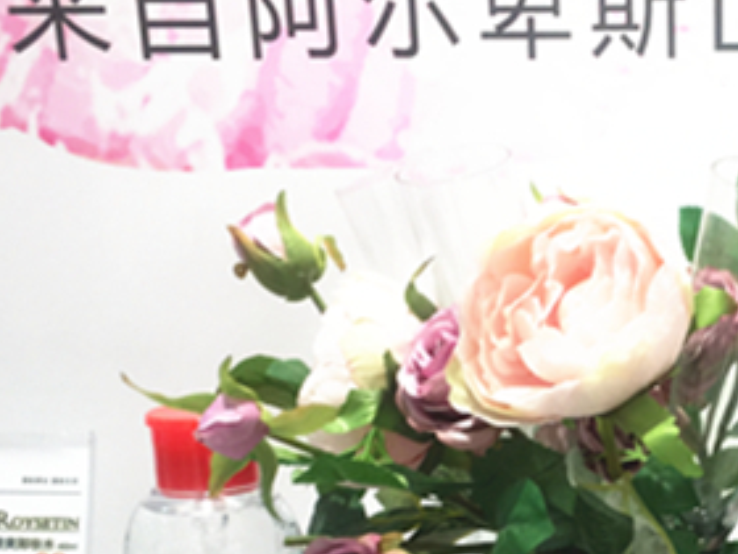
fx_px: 1770
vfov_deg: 17.2
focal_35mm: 83
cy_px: 605
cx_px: 720
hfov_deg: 22.7
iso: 32
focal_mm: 4.15
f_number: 2.2
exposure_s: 1/50
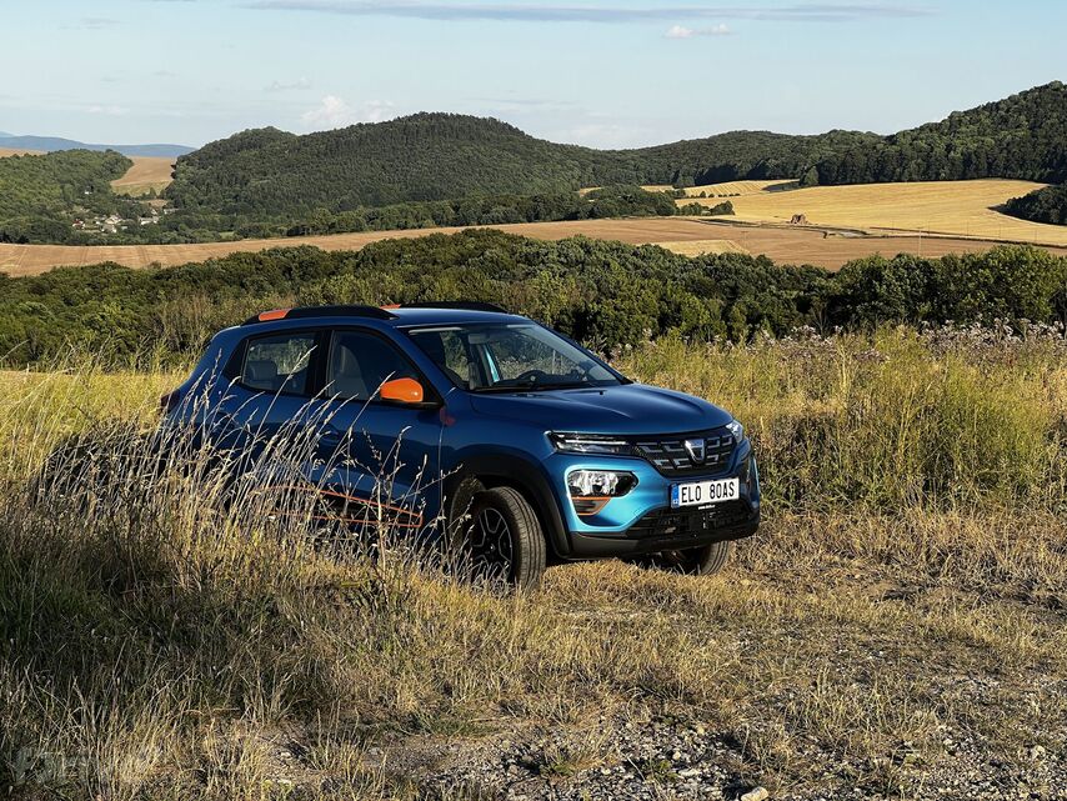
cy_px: 400
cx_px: 534
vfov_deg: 19.1
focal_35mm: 77
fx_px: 2374
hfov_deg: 25.3
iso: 32
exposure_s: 1/536
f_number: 2.8
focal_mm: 9
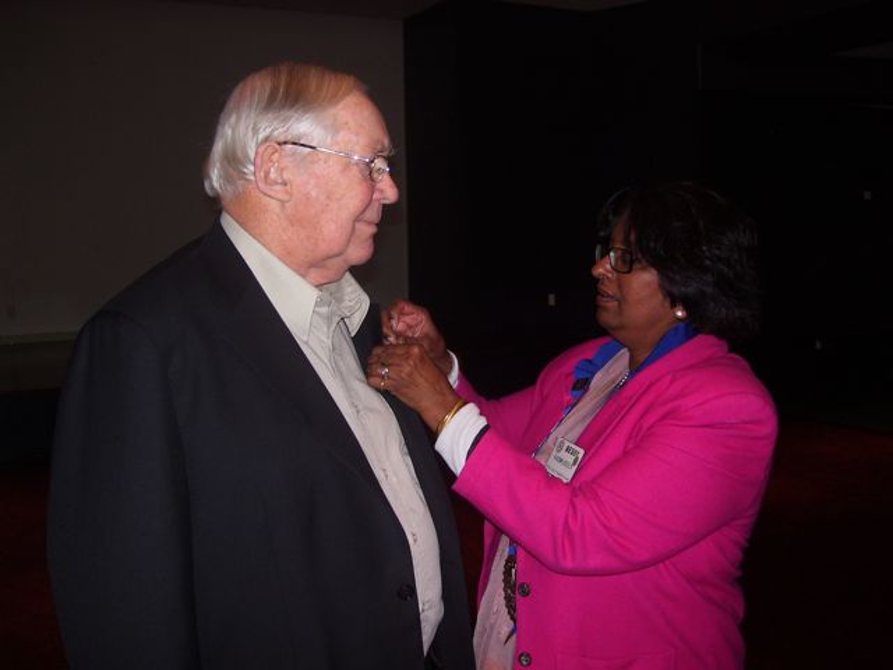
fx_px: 929
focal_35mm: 36
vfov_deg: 39.7
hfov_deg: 51.4
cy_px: 335
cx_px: 446
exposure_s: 1/60
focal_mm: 6
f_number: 2.7
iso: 80
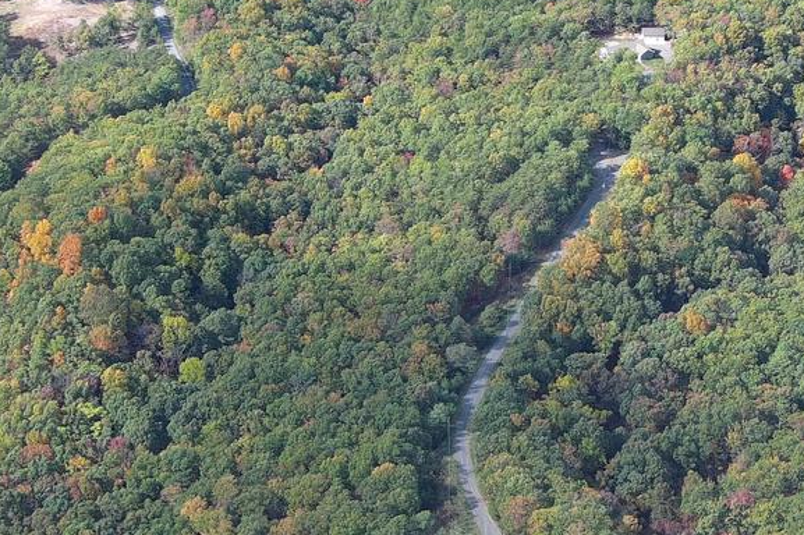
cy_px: 172
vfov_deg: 13.3
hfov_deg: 19.7
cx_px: 577
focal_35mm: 103
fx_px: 2299
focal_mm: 10.57
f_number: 2.8
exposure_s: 1/371
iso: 100
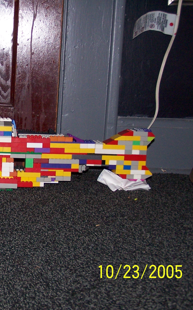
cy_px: 155
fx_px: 572
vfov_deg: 30.2
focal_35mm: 68
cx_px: -1
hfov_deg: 18.6
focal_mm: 8
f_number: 3.2
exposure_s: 1/60
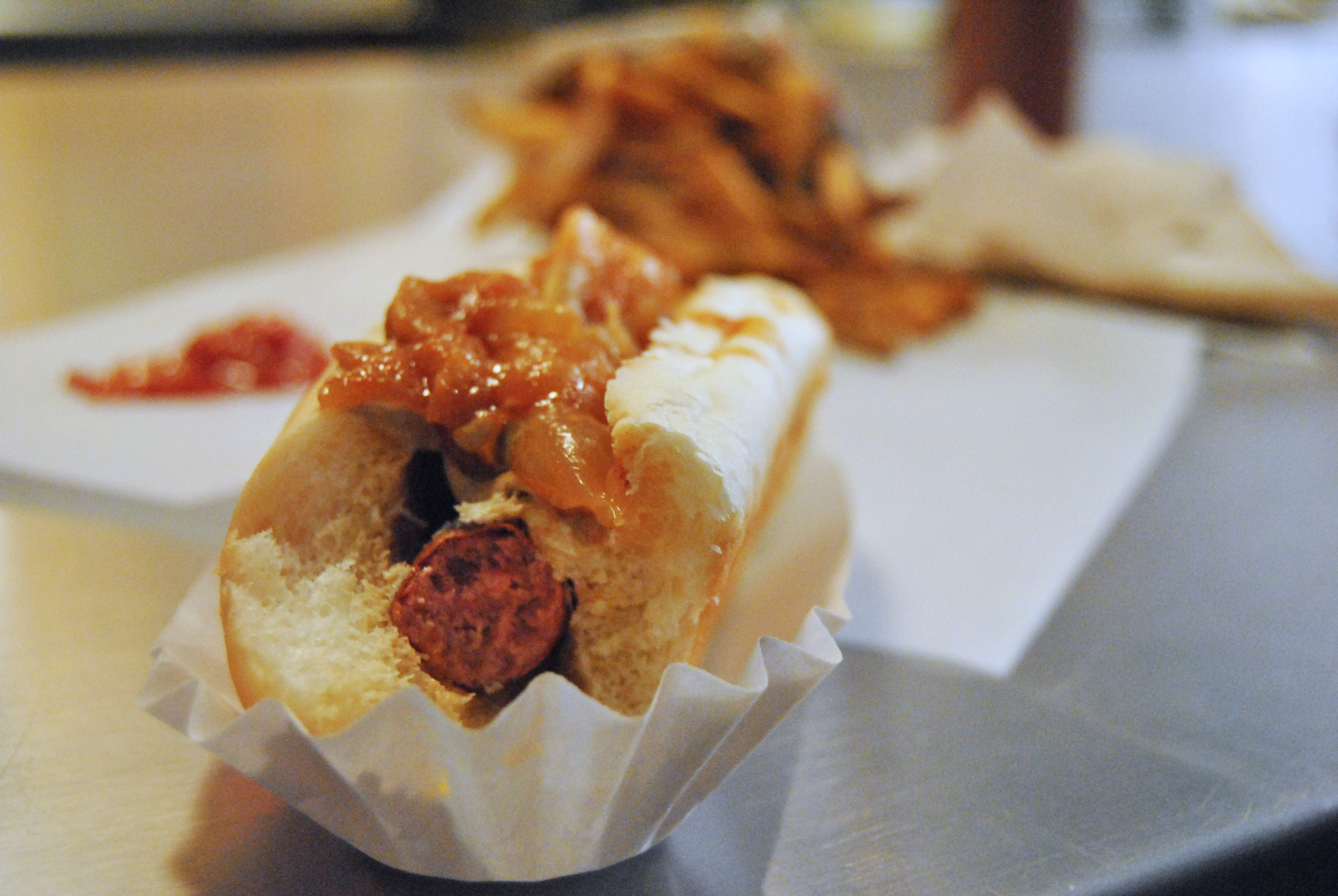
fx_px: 1954
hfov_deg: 37.8
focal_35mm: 52
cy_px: 448
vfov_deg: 25.8
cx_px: 669
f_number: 4.5
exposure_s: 1/20
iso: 1600
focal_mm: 35
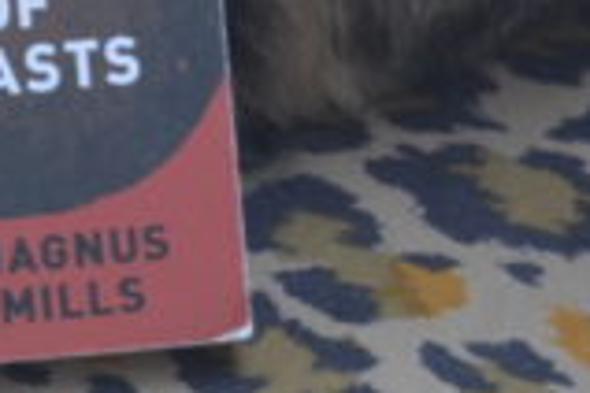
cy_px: -577
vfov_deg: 3.3
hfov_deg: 5.0
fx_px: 6653
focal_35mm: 406
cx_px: -341
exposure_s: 1/1.6
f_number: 5.3
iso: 400
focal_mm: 42
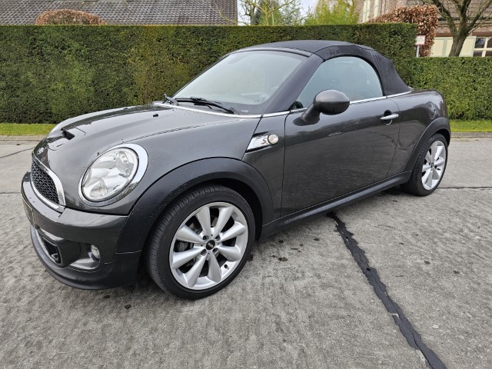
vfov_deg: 58.9
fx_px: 327
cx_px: 246
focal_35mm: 23
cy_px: 184
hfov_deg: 73.9
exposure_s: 1/180
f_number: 1.7
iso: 64
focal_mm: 6.3
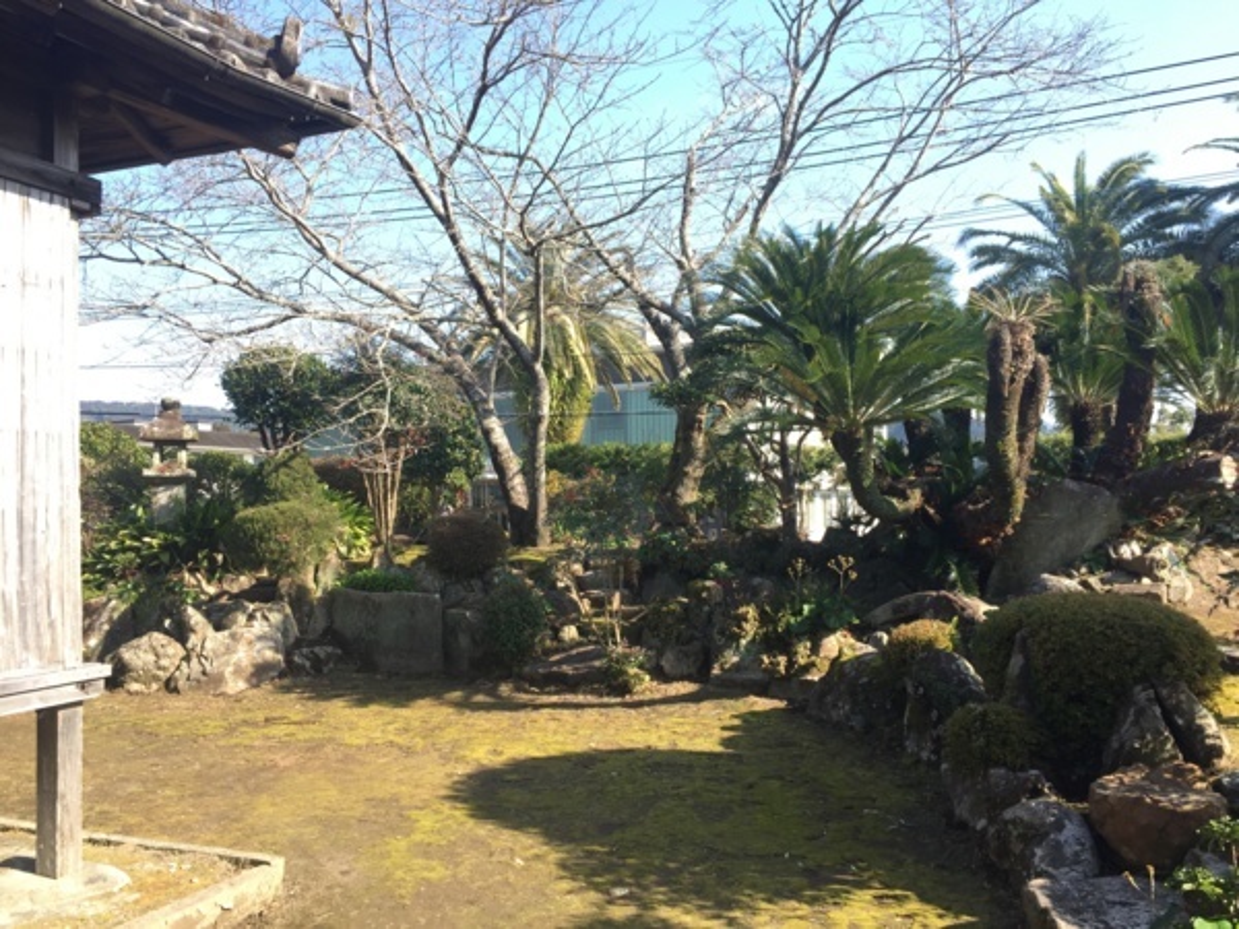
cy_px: 464
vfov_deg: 48.2
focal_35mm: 29
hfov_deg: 61.7
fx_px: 1038
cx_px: 620
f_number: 2.2
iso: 32
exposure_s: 1/408
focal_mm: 4.15
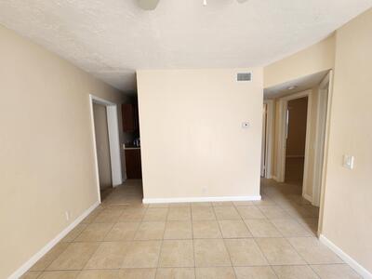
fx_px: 140
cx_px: 186
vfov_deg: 89.9
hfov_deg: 106.2
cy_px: 140
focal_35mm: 13
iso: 80
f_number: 2.2
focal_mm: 2.2
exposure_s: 1/60
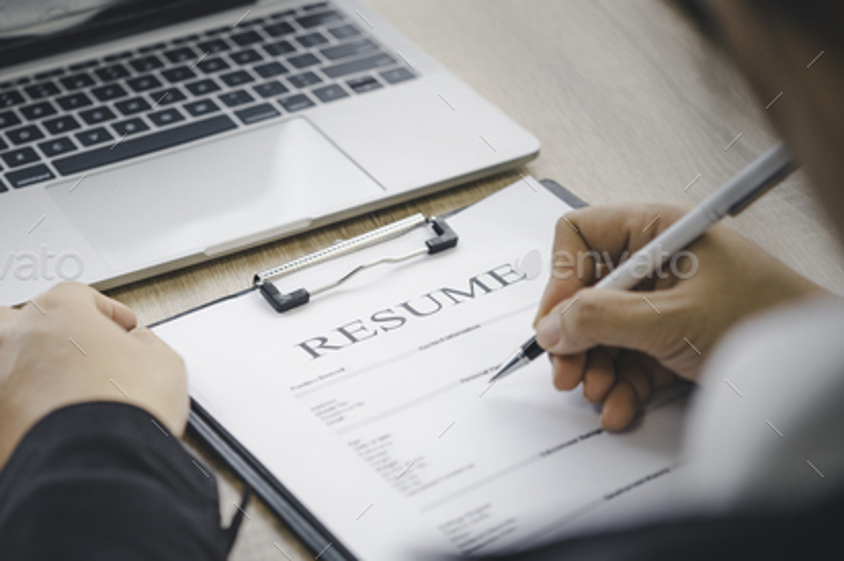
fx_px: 2015
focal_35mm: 86
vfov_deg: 15.8
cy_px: 359
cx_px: 293
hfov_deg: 23.6
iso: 100
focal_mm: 60
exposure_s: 1/100
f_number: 3.2
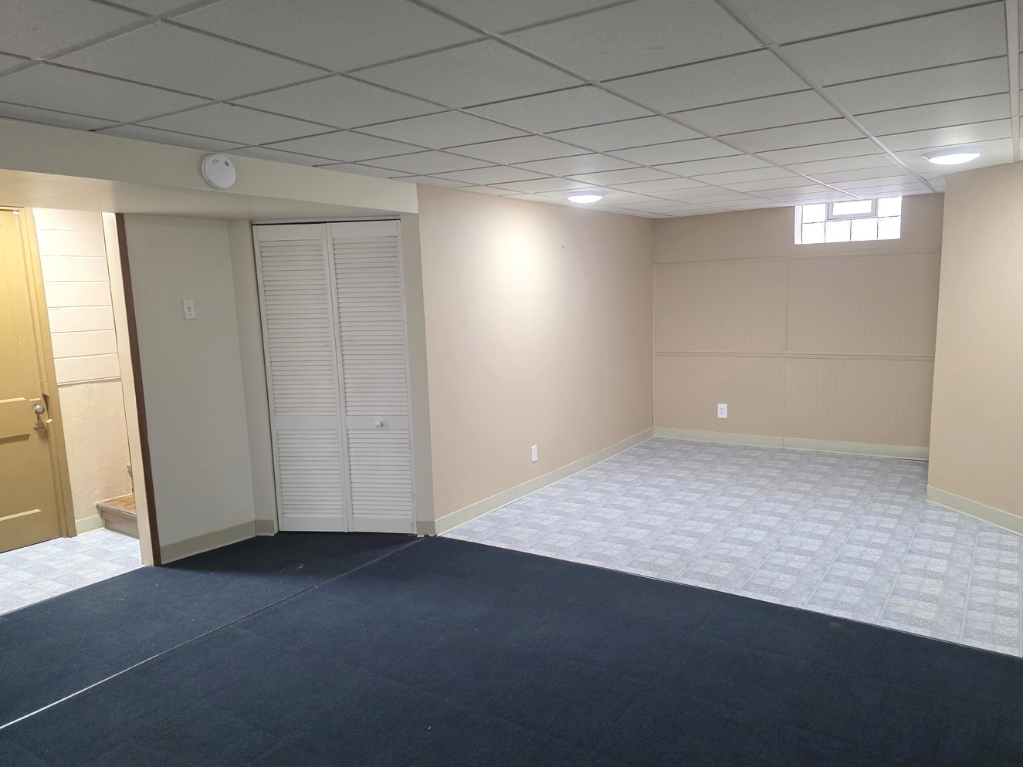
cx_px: 524
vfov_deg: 54.9
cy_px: 407
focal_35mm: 25
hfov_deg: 69.4
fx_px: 739
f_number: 1.7
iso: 640
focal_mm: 6.3
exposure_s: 1/120
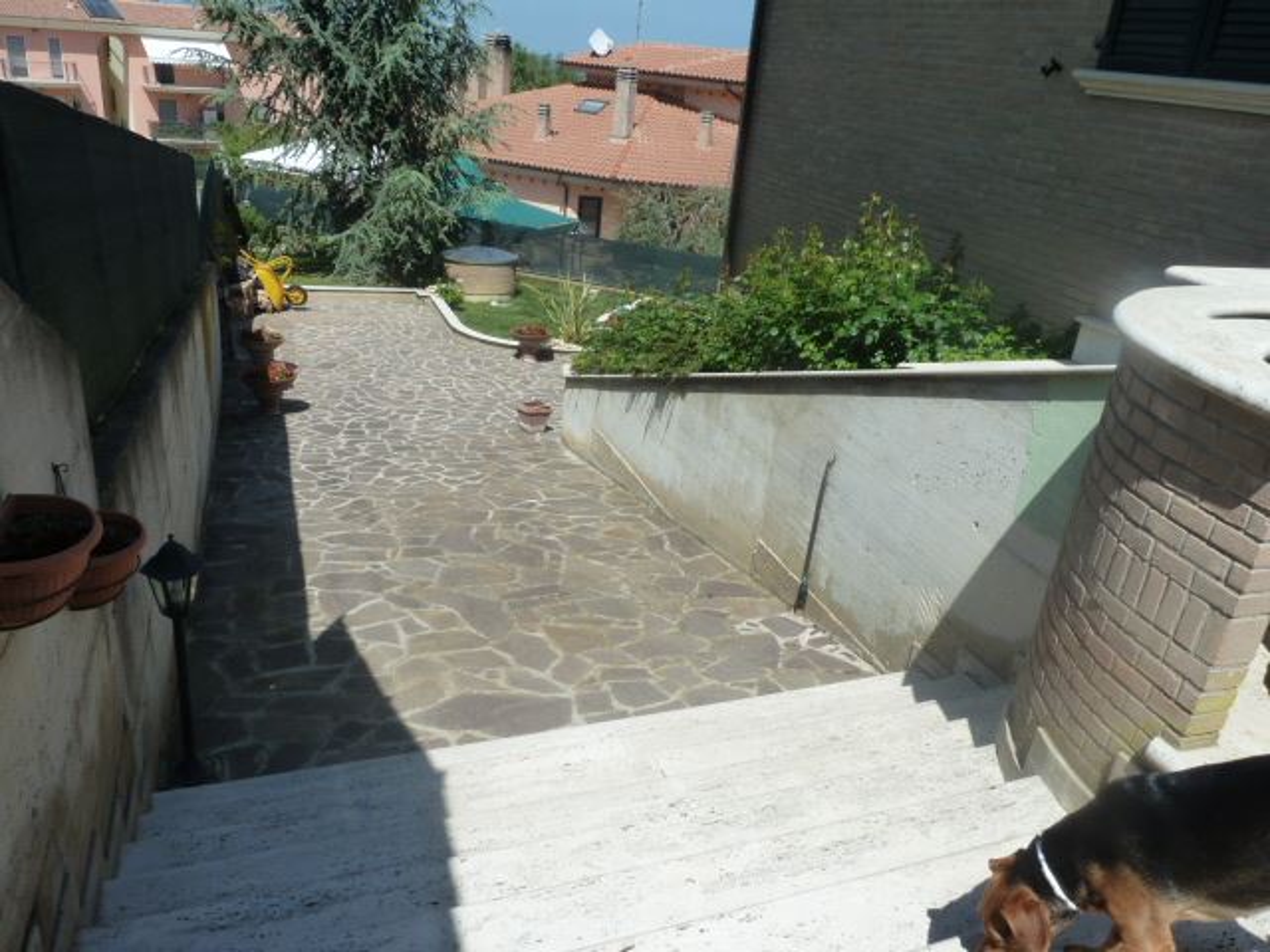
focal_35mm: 25
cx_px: 635
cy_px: 476
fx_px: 917
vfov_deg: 54.9
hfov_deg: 69.4
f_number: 5
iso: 125
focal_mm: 4.1
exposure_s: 1/500
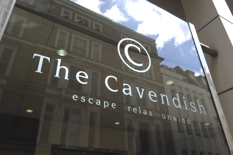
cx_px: 116
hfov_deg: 64.6
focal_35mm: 28
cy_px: 78
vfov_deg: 45.5
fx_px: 184
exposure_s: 1/90
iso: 100
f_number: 9
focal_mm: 19
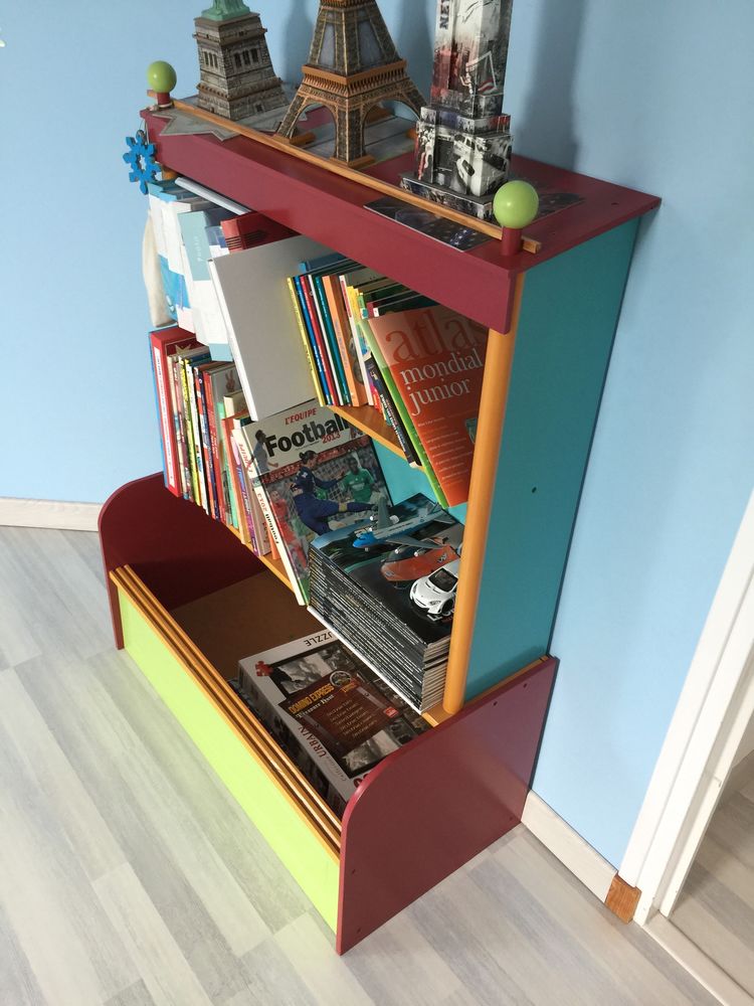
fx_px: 842
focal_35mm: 29
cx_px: 377
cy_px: 503
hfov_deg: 48.2
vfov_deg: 61.7
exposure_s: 1/33
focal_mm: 4.15
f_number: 2.2
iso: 50
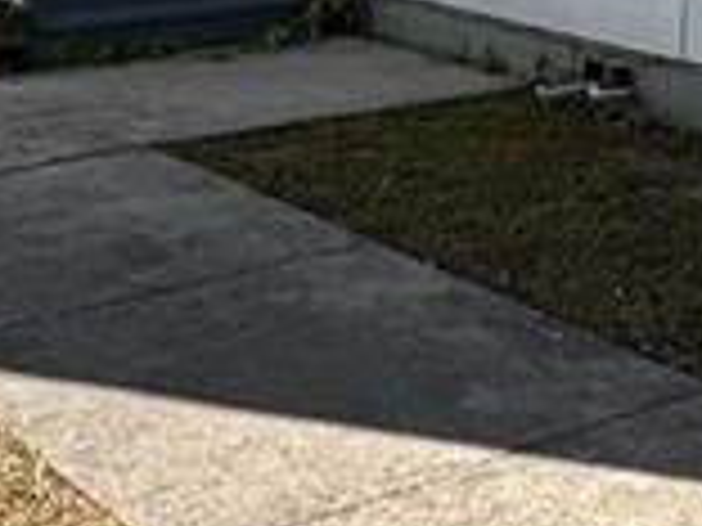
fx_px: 1866
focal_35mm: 92
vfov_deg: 13.1
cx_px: 958
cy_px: -629
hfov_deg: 19.4
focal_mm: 2.22
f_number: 2.2
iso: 40
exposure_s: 1/381
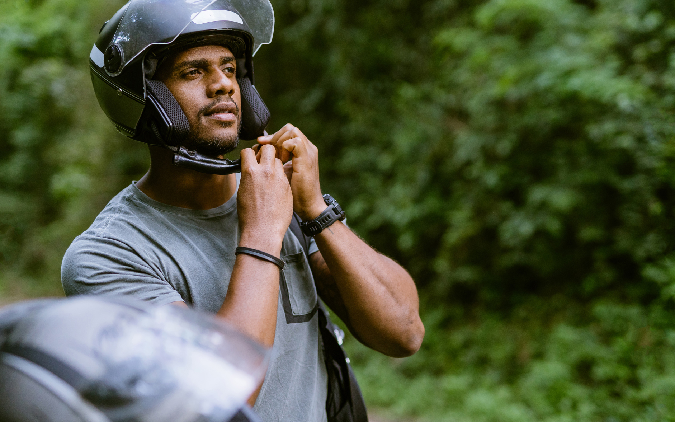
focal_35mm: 52
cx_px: 339
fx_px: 957
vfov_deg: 24.9
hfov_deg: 38.9
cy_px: 195
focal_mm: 50
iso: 1250
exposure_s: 1/400
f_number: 1.8
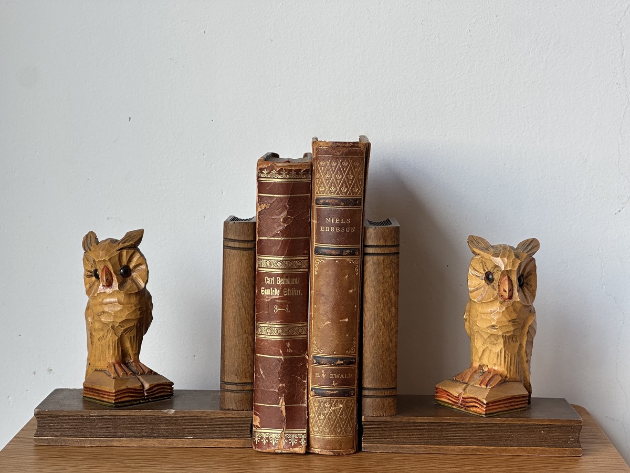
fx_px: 1401
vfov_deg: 19.1
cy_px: 236
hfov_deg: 25.3
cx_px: 315
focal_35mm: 77
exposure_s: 1/120
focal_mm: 9
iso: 100
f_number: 2.8
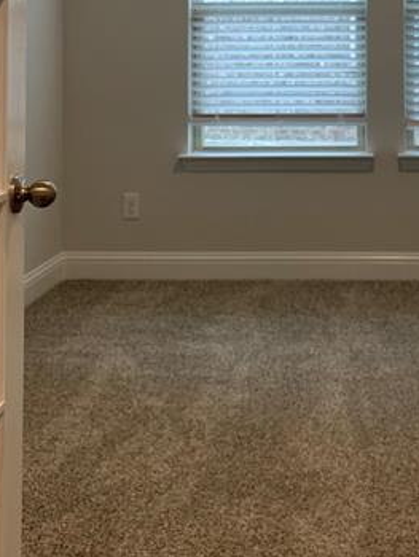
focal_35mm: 57
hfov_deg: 25.1
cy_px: 24
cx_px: 360
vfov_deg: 31.6
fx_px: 919
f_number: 1.8
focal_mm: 4.25
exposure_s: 1/60
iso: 200
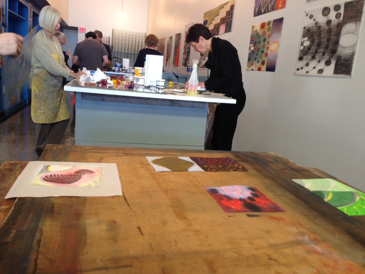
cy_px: 137
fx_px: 348
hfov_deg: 55.4
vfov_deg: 42.9
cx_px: 182
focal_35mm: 33
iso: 64
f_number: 2.4
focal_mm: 4.12
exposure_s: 1/20
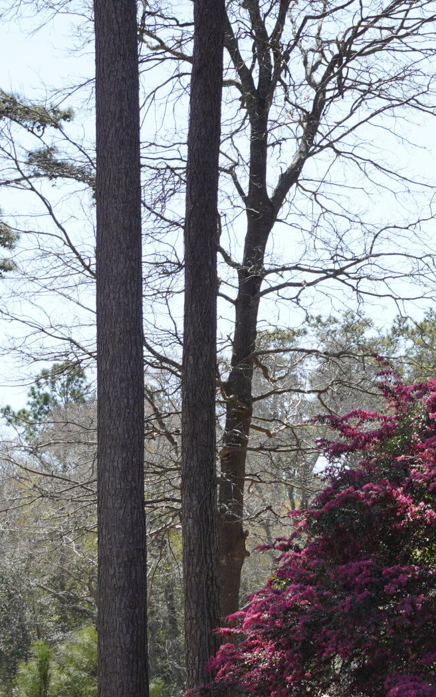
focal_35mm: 170
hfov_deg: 7.6
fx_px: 3239
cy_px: 506
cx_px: 558
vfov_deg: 12.3
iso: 100
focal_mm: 39
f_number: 5
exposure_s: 1/250
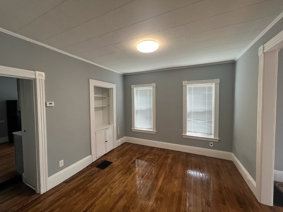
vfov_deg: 89.9
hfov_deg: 106.2
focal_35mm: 13
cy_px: 106
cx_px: 142
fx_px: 106
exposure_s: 1/120
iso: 125
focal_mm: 1.57
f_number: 1.8
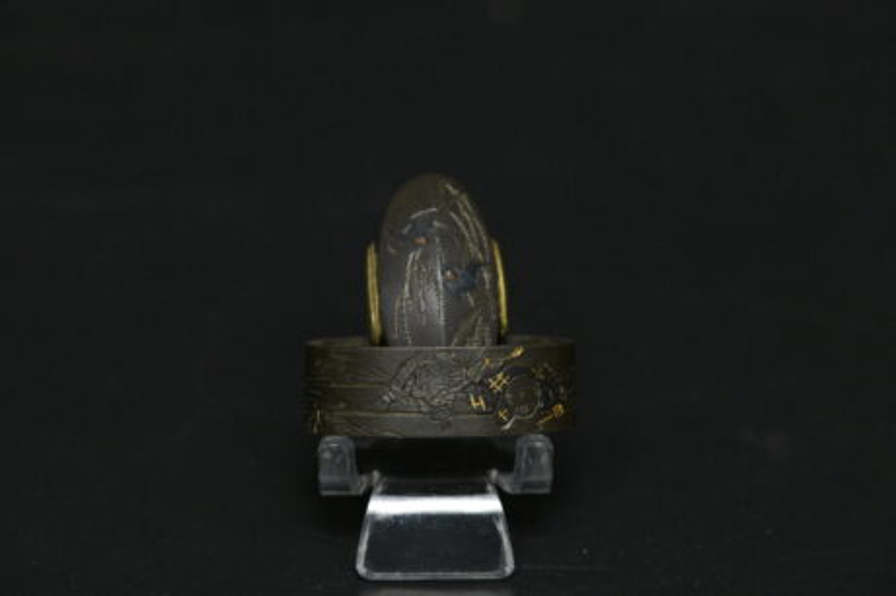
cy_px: 298
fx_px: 2611
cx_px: 448
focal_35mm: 105
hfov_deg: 19.5
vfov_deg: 13.0
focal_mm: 105
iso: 5600
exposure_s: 1/125
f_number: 10
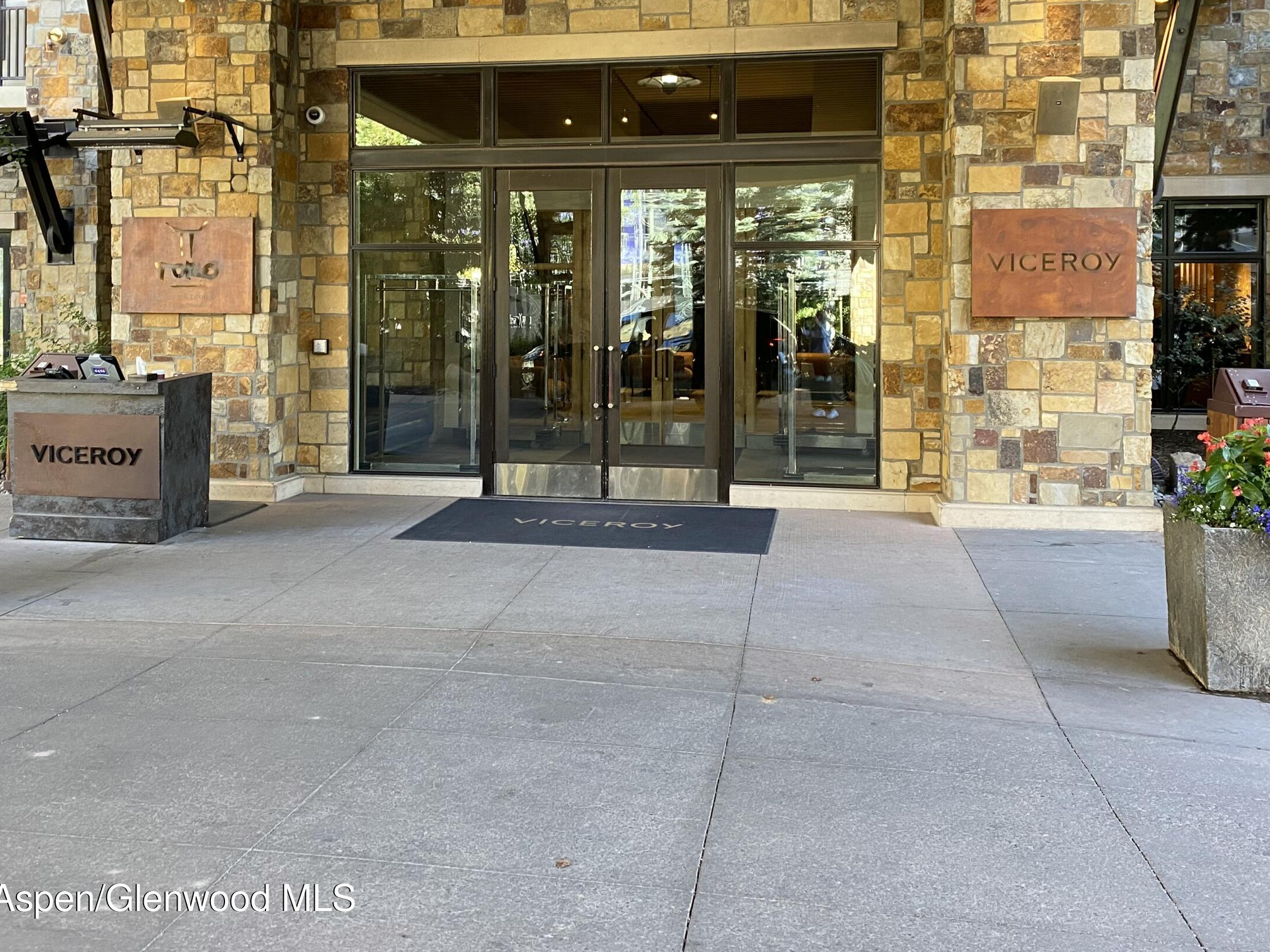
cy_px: 299
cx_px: 554
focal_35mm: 36
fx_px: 1321
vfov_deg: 39.1
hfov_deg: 51.2
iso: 80
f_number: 1.8
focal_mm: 4.25
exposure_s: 1/60
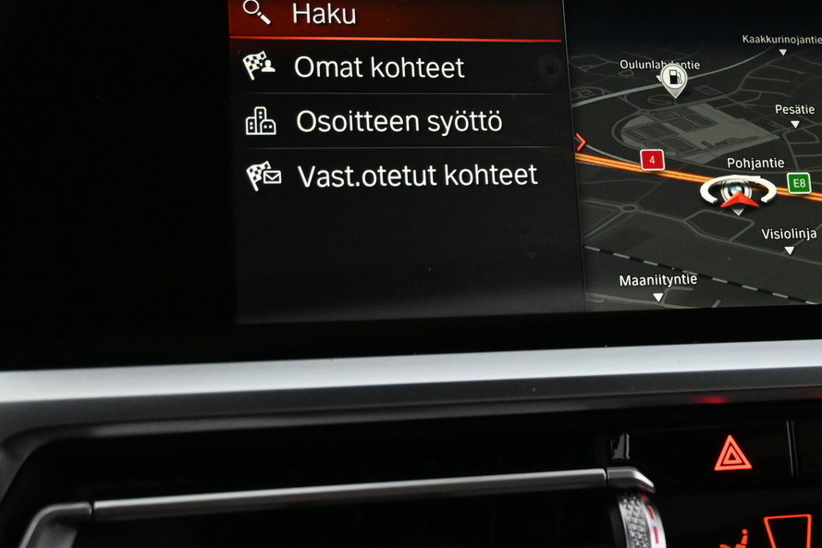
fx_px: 1873
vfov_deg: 16.6
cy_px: 135
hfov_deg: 24.4
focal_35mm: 82
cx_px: 652
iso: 3600
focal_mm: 30
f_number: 4.8
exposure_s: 1/50
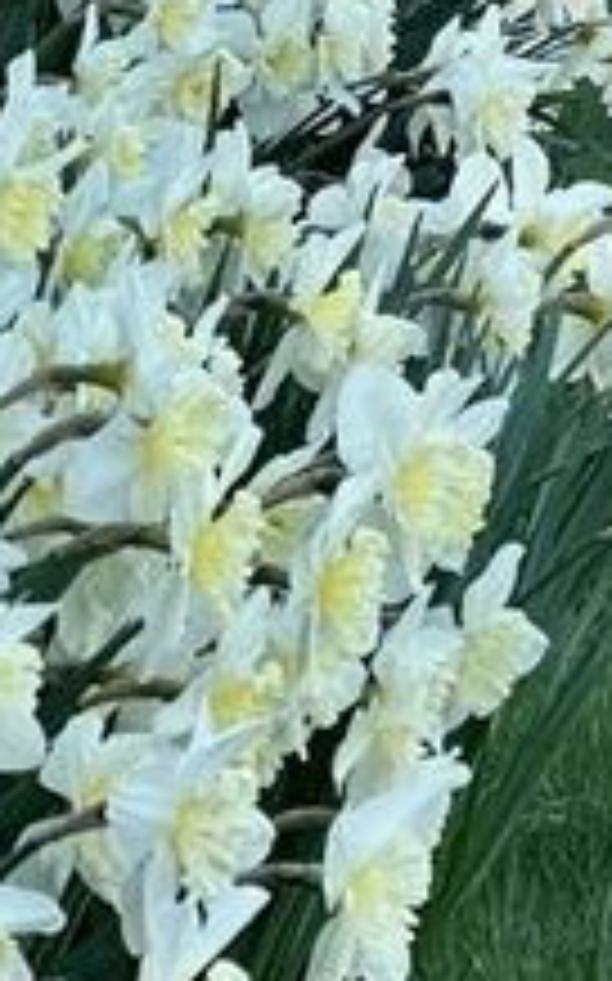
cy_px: -234
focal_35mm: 288
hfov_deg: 4.6
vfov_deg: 7.2
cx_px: 248
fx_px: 7696
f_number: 2.8
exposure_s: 1/189
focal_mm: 9
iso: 32
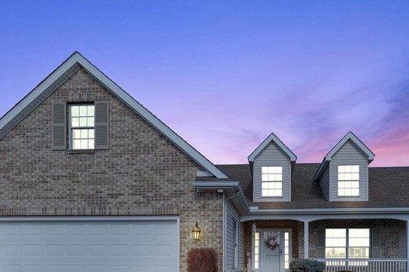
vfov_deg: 41.2
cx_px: 256
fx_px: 318
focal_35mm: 28
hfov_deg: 64.5
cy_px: 264
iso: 400
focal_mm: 14
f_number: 8
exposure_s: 1/2000
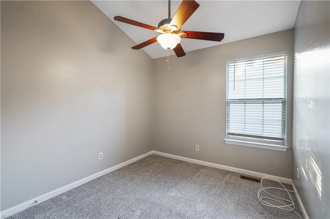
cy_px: 110
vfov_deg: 73.7
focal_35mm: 16
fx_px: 147
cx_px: 165
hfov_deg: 96.8
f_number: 4
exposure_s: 1.6
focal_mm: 16
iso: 100
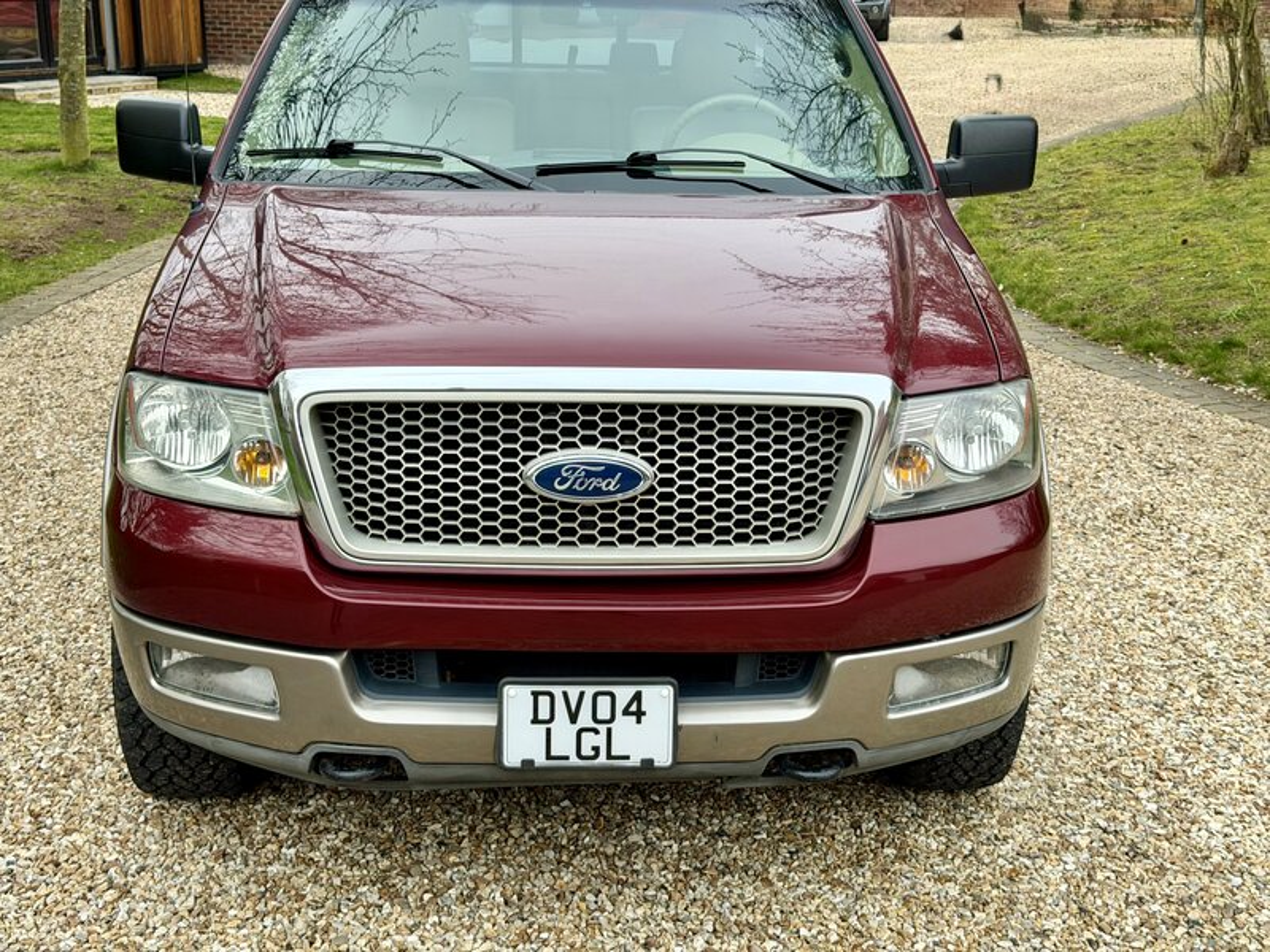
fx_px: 1761
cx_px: 635
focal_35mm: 48
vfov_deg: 30.3
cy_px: 476
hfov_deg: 39.7
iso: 80
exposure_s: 1/442
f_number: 1.78
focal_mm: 6.76
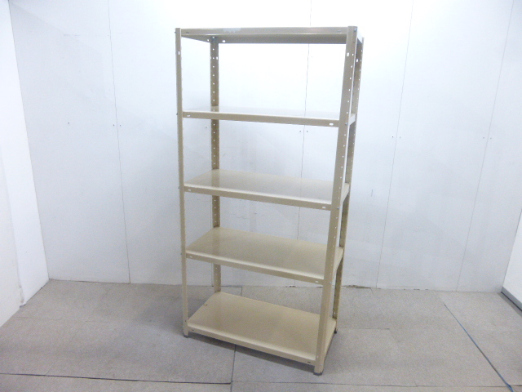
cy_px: 196
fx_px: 377
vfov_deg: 54.9
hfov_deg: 69.4
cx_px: 261
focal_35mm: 25
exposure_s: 1/13
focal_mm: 4.5
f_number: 3.1
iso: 400
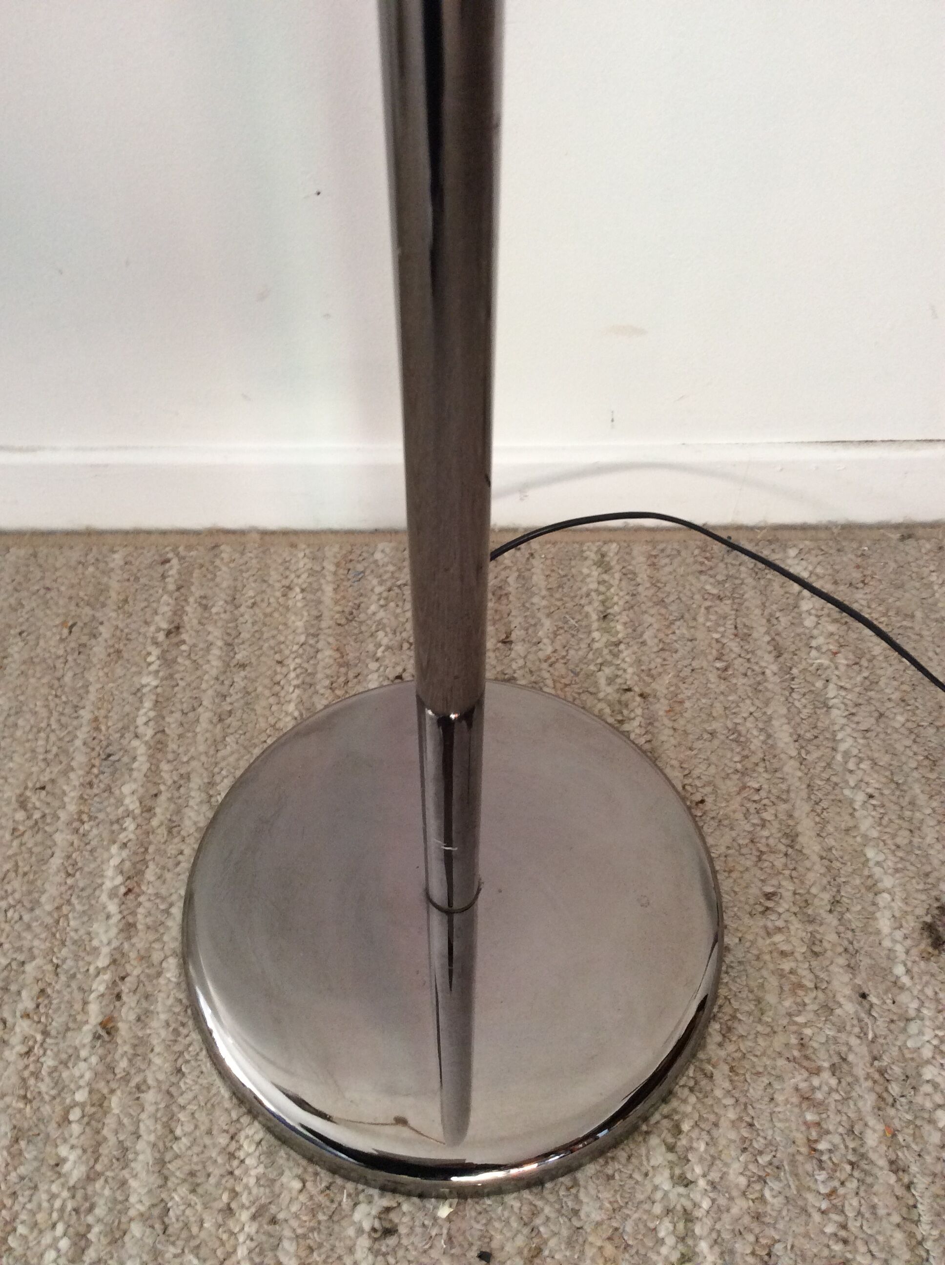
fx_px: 1168
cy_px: 632
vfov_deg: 56.9
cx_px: 472
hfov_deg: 44.1
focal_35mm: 32
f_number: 2.4
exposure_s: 1/25
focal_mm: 3.3
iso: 80
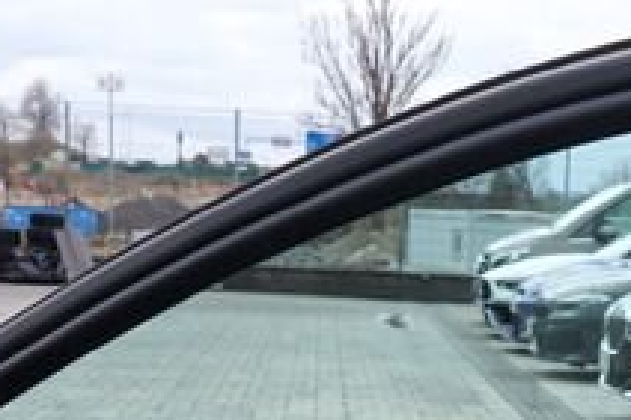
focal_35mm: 116
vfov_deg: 10.6
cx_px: 628
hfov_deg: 17.3
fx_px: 2032
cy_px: 895
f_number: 7.1
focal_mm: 24
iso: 100
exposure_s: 1/200
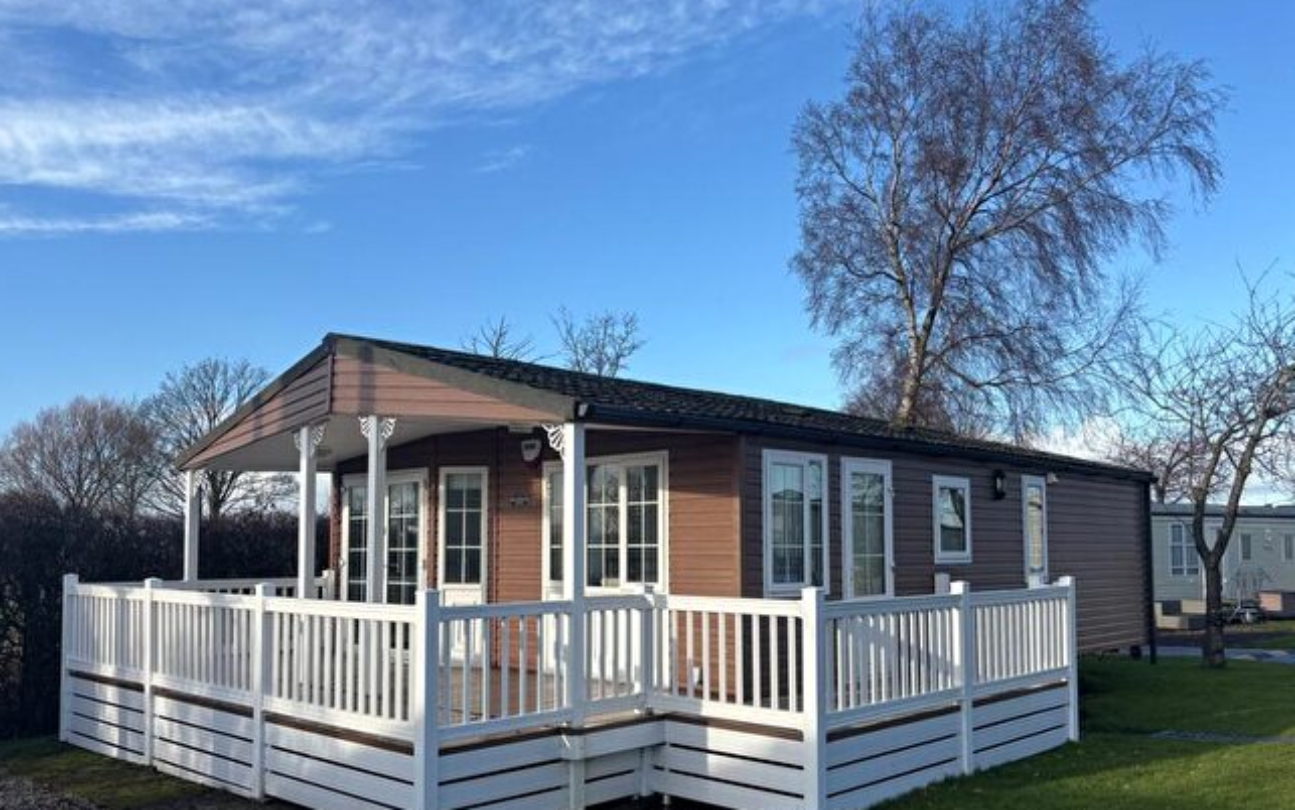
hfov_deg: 62.9
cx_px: 630
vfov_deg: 41.7
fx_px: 1059
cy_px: 483
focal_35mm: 30
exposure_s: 1/1845
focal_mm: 5.96
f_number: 1.6
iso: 50
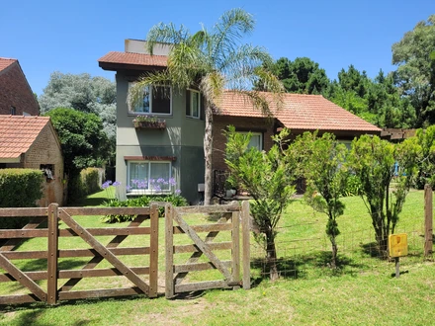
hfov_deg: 67.3
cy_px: 163
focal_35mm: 26
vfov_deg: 53.1
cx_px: 218
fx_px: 327
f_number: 1.8
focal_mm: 5.4
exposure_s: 1/1307
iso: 40
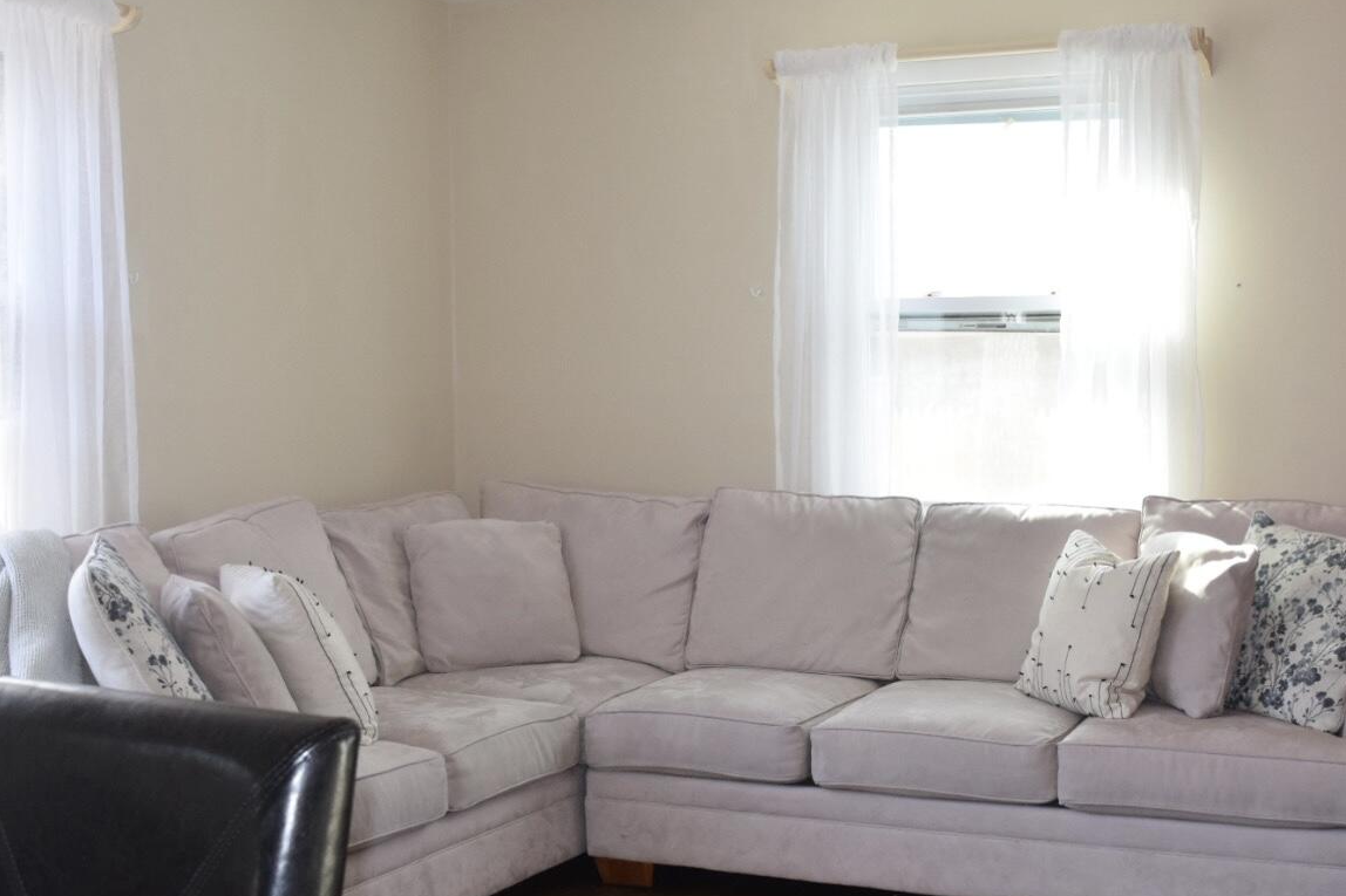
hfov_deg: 40.4
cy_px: 543
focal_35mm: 49
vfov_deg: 27.6
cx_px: 797
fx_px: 1821
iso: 800
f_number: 5.6
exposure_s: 1/125
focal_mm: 23
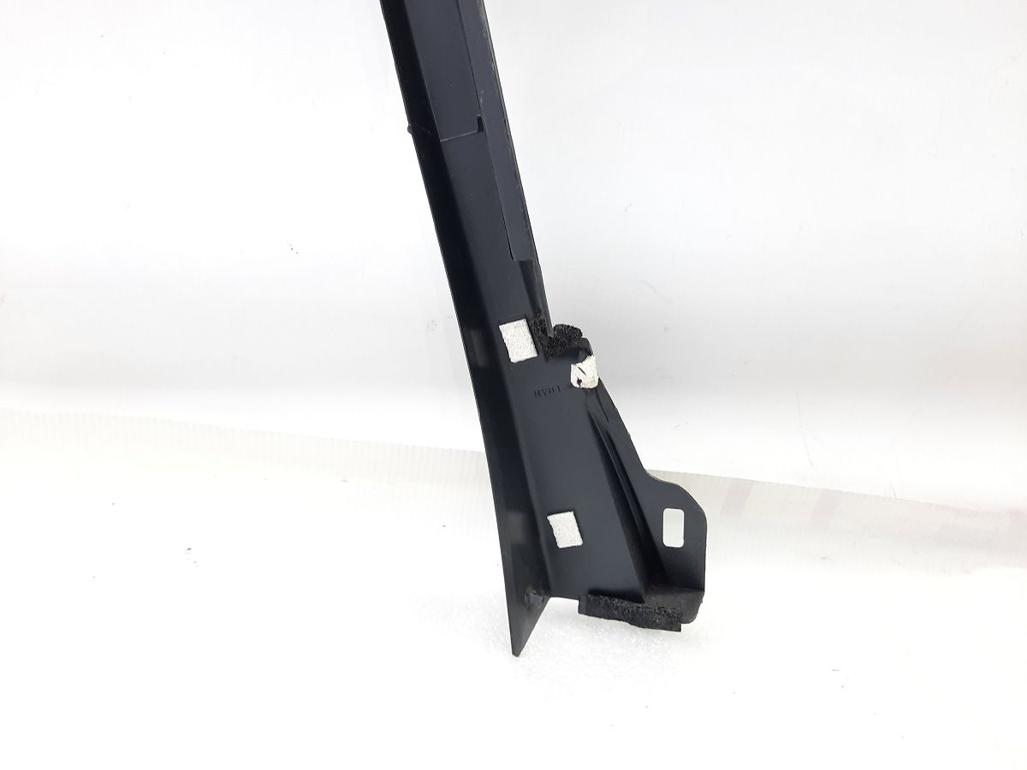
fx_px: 742
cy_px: 385
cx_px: 514
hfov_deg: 69.4
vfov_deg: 54.9
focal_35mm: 25
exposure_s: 1/50
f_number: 2
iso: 125
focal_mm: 4.6
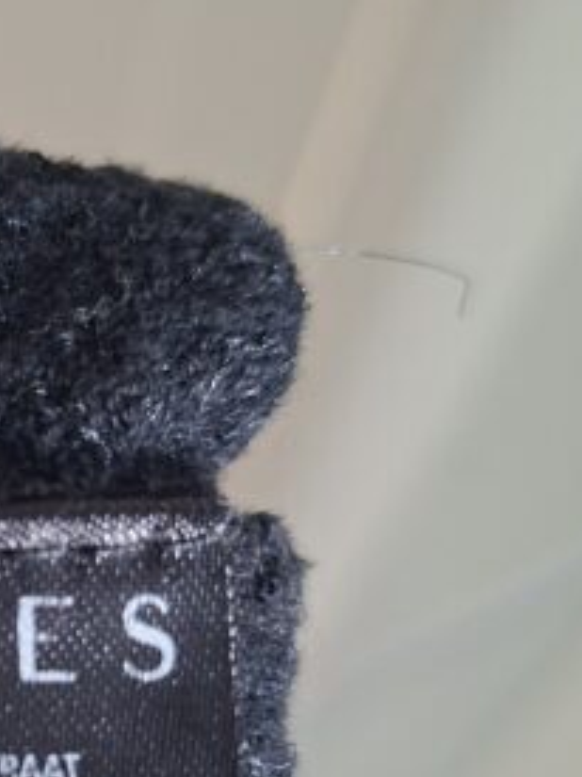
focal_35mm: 67
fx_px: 1503
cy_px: 559
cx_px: -167
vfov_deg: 28.6
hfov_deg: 20.1
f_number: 1.8
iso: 400
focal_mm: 5.54
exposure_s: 1/25
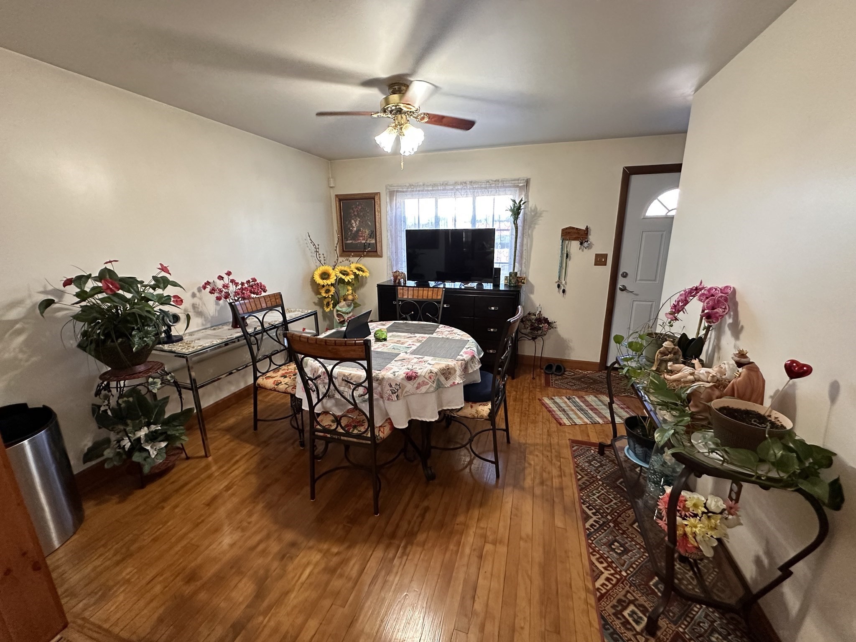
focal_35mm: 14
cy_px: 321
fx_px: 346
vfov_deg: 85.7
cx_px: 428
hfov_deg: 102.1
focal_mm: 2.22
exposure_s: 1/60
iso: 400
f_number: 2.2
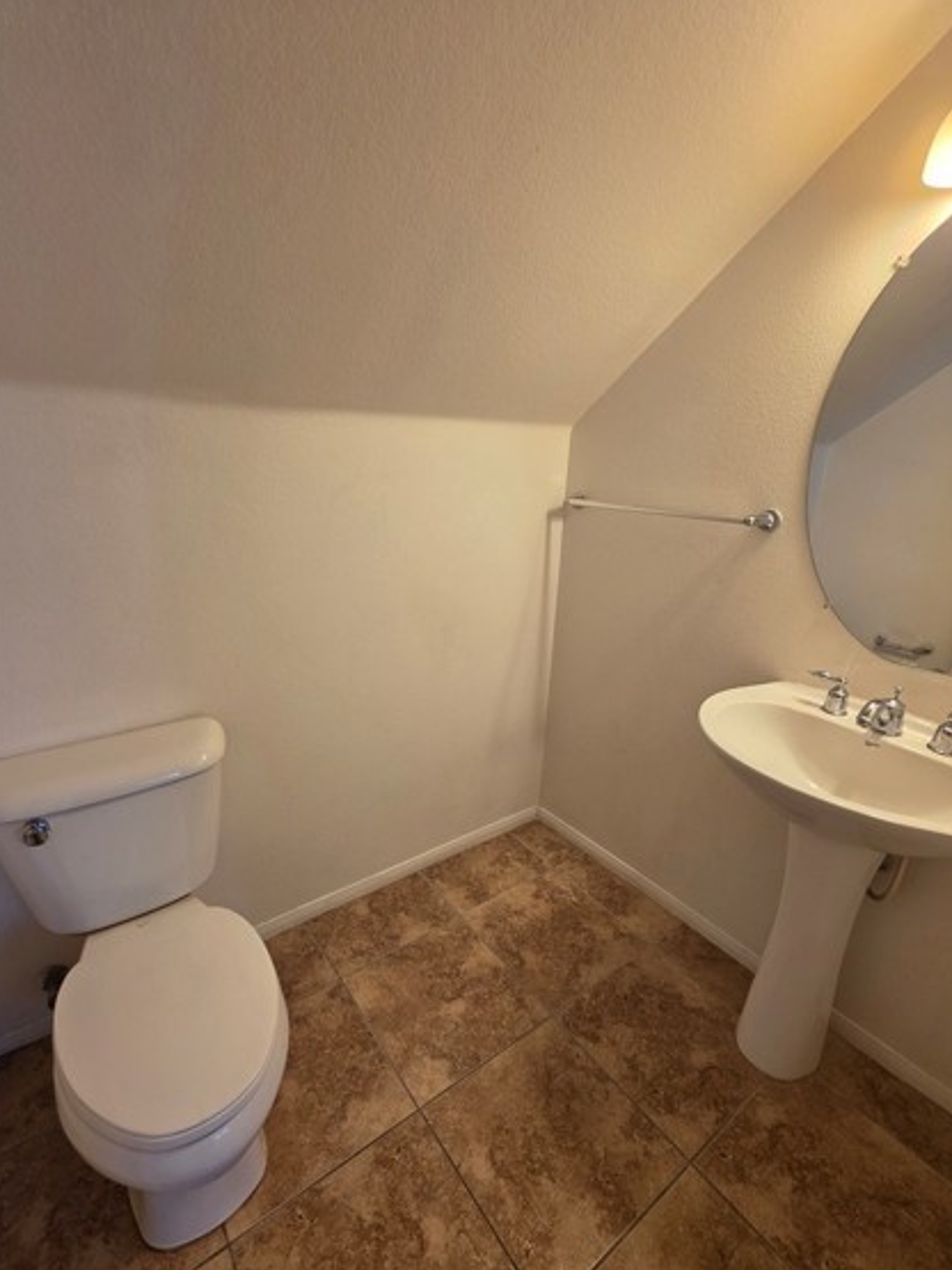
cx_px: 462
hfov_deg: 81.7
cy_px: 650
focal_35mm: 15
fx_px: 550
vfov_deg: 98.2
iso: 125
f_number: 1.9
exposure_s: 1/120
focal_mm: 2.2
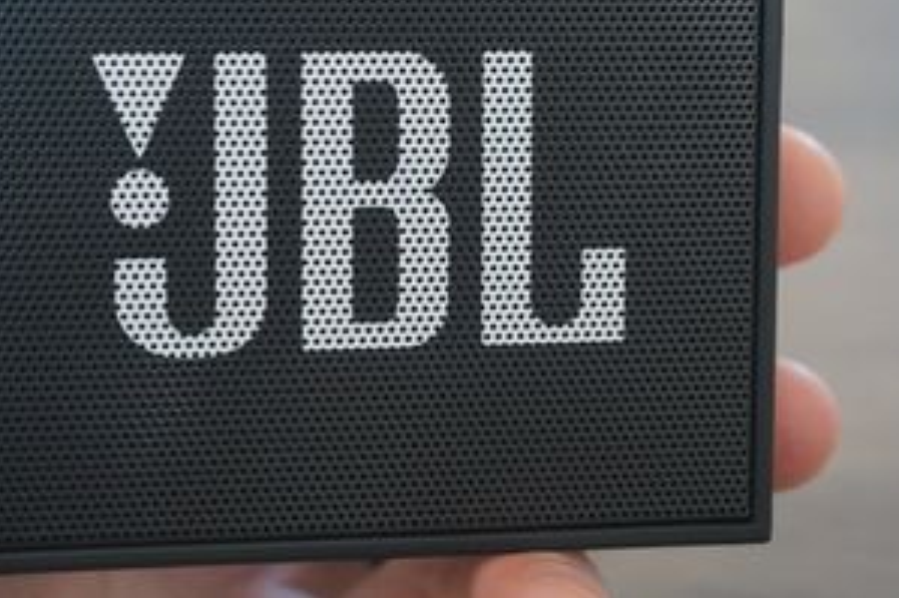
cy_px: 162
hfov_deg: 27.7
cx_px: 349
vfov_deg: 18.6
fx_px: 1815
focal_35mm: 73
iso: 1600
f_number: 5
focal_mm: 33
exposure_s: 1/60
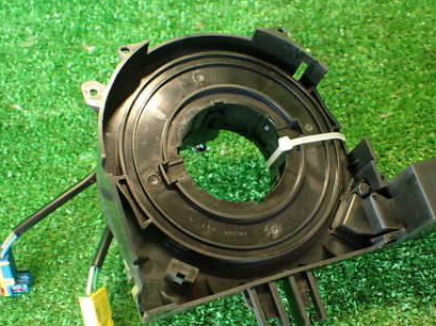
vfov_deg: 30.7
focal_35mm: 47
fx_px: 591
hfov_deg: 40.1
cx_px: 281
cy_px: 210
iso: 400
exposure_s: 1/30
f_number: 2.4
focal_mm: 5.79
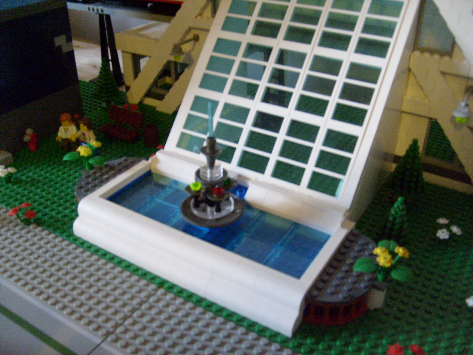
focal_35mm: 35
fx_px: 478
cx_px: 236
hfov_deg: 52.6
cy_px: 178
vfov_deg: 40.7
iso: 200
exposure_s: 1/8
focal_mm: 5.8
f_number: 2.8
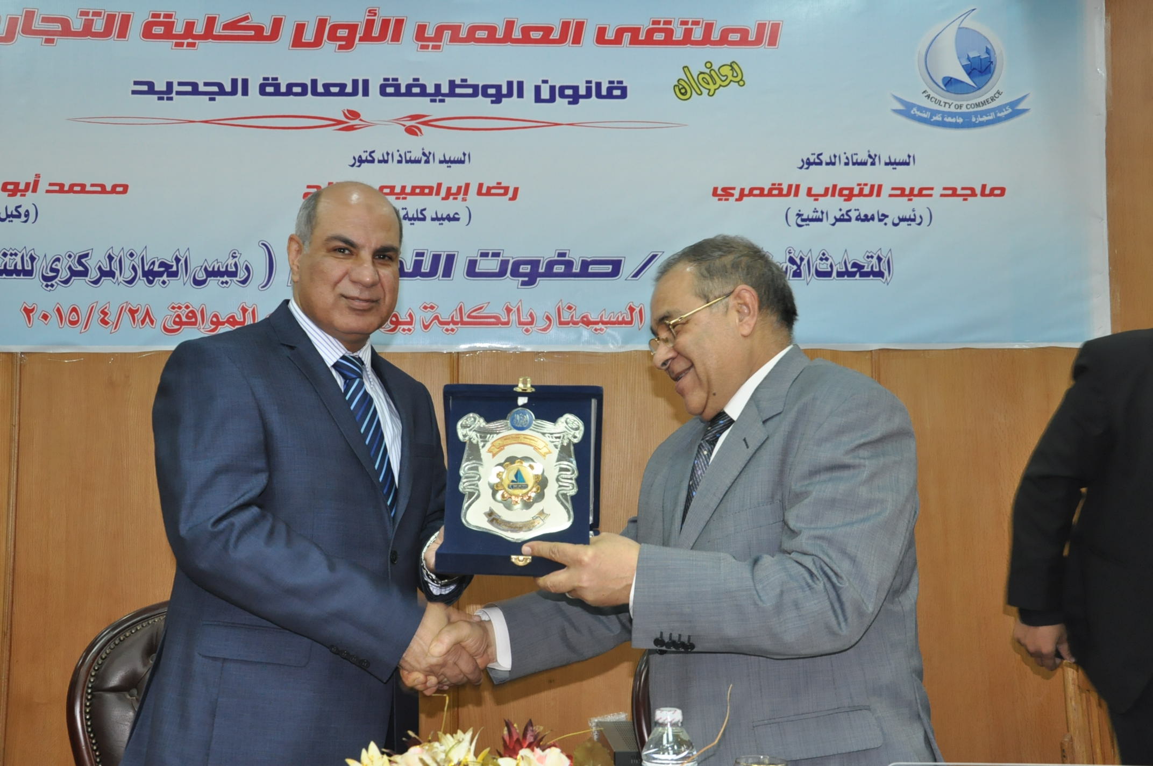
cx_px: 576
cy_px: 383
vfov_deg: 31.8
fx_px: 1344
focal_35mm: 42
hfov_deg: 46.4
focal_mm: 28
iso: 1000
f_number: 5.6
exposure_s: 1/60
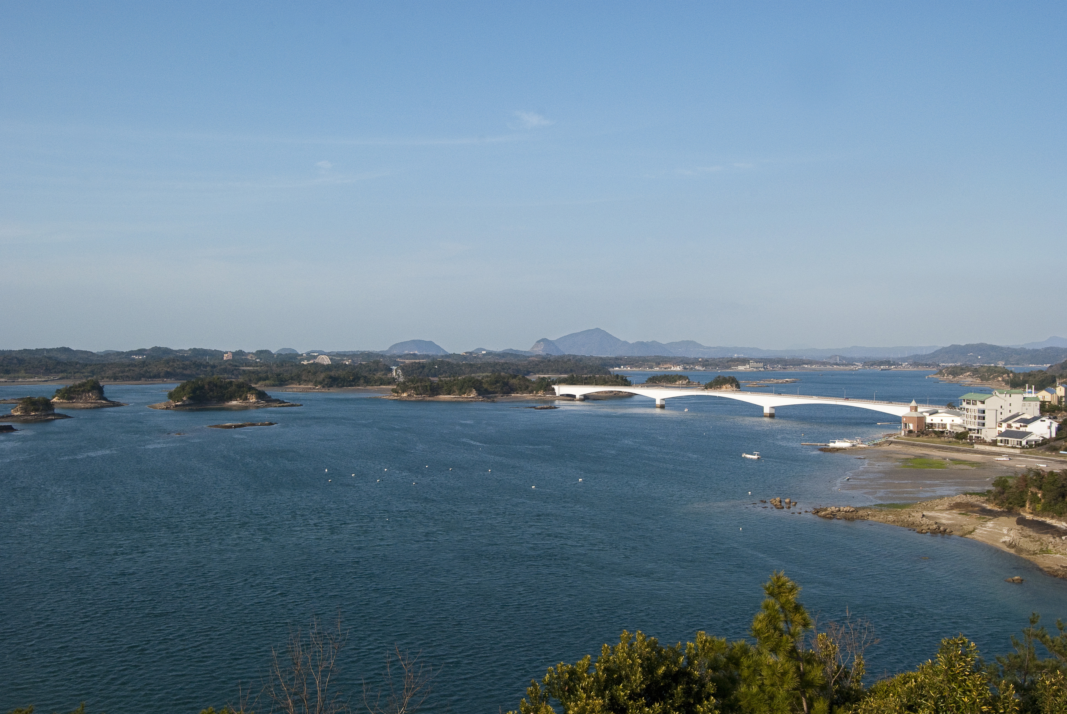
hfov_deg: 57.2
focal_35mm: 33
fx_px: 979
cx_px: 534
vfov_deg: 40.1
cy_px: 357
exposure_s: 1/400
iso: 400
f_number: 13
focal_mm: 22
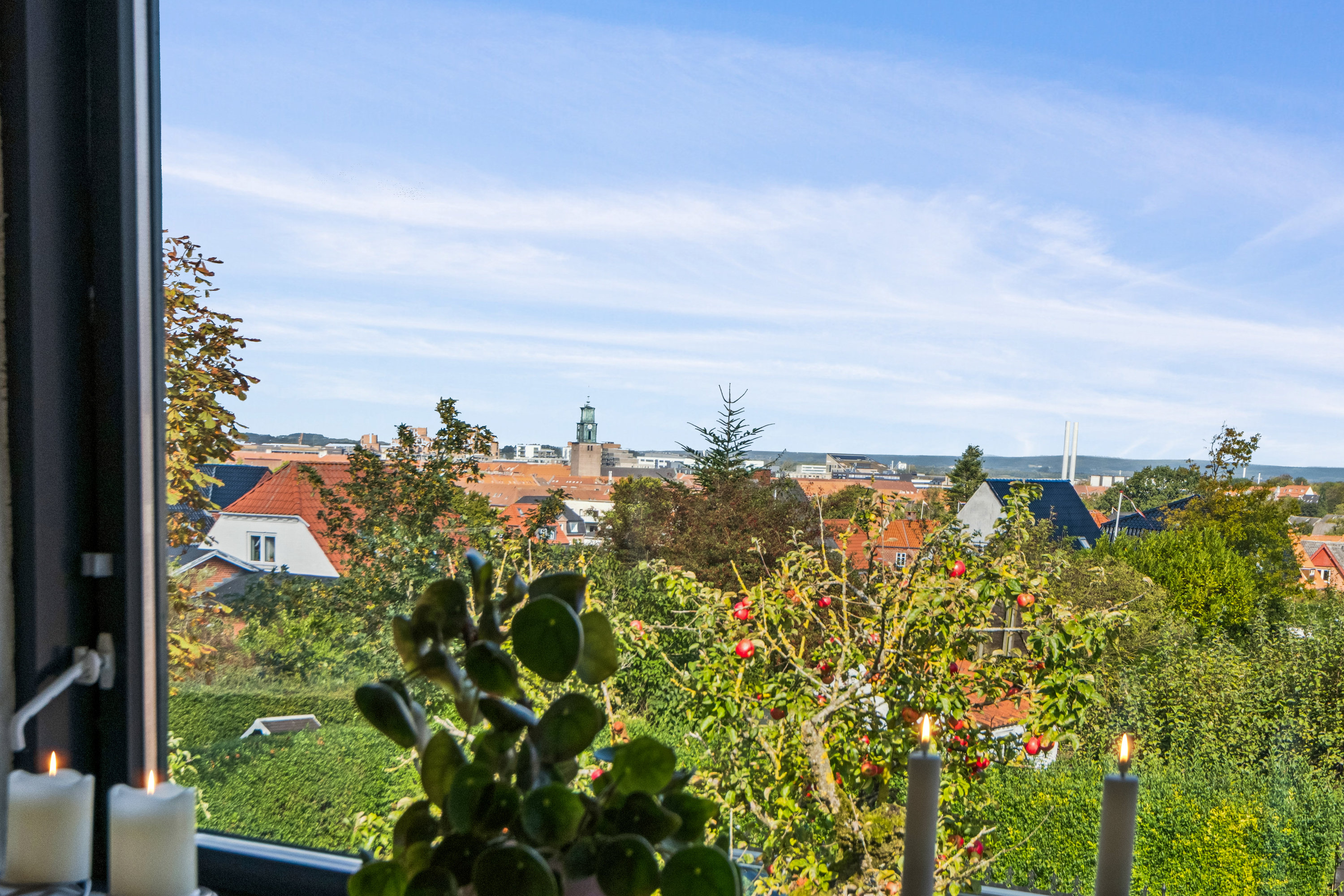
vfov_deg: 26.0
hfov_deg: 38.2
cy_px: 448
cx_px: 672
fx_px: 1941
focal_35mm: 52
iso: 800
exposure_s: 1/250
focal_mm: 35
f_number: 11
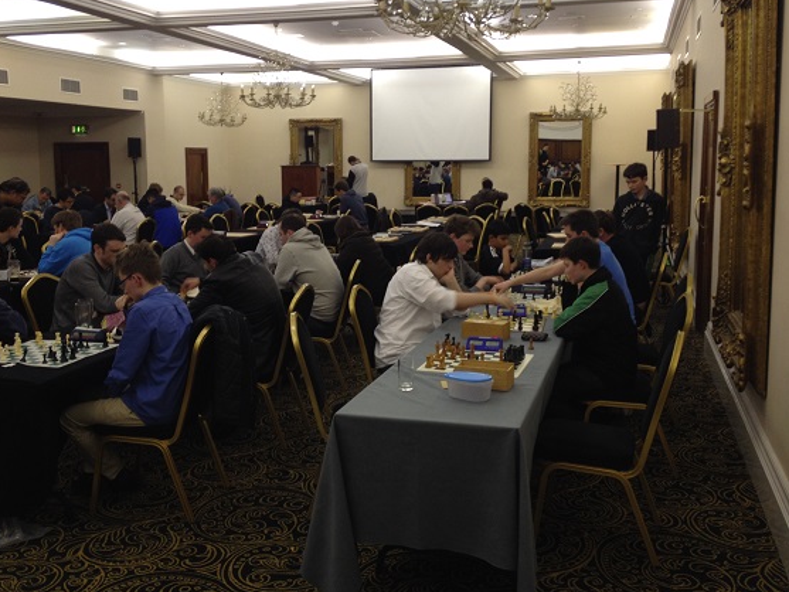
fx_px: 935
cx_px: 362
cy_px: 261
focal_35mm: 41
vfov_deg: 35.1
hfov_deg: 45.7
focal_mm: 4.28
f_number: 2.4
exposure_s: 1/20
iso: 64
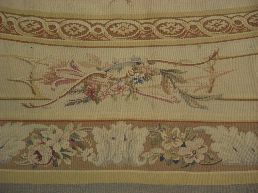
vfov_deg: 37.7
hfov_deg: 49.0
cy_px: 96
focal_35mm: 38
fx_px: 283
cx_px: 129
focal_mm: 7.9
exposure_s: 1/60
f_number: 2.8
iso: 400
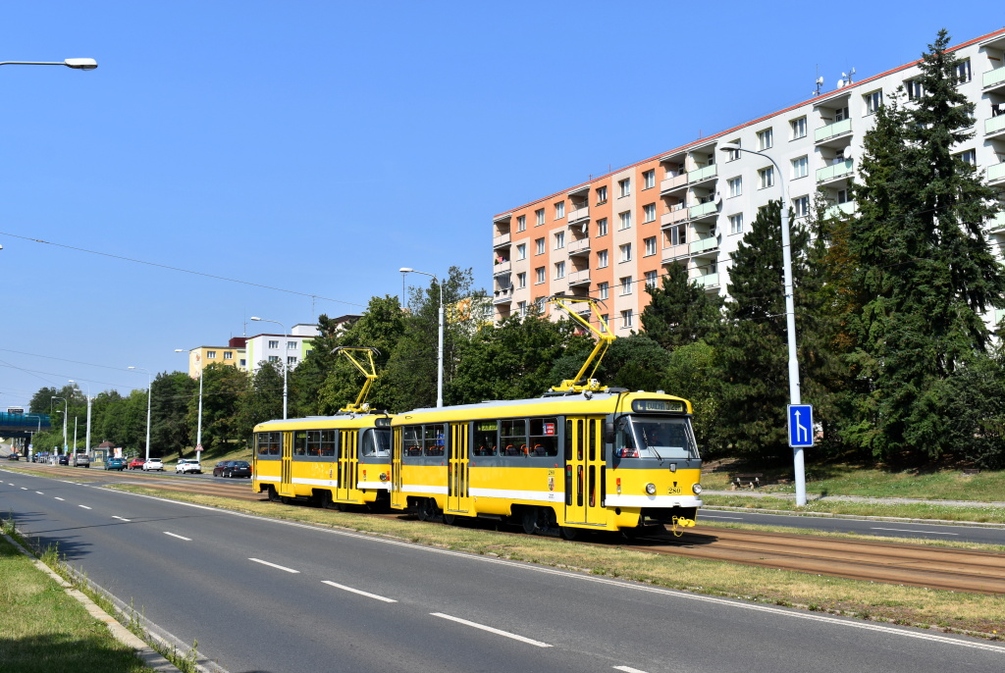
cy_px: 336
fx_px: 1216
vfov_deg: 30.9
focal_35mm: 44
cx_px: 502
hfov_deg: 44.9
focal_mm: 29
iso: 200
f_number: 10
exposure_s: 1/400
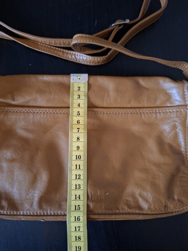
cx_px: 94
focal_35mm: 23
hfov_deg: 58.9
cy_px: 126
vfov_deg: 73.9
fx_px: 167
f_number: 1.8
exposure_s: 1/20
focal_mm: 5.54
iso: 800
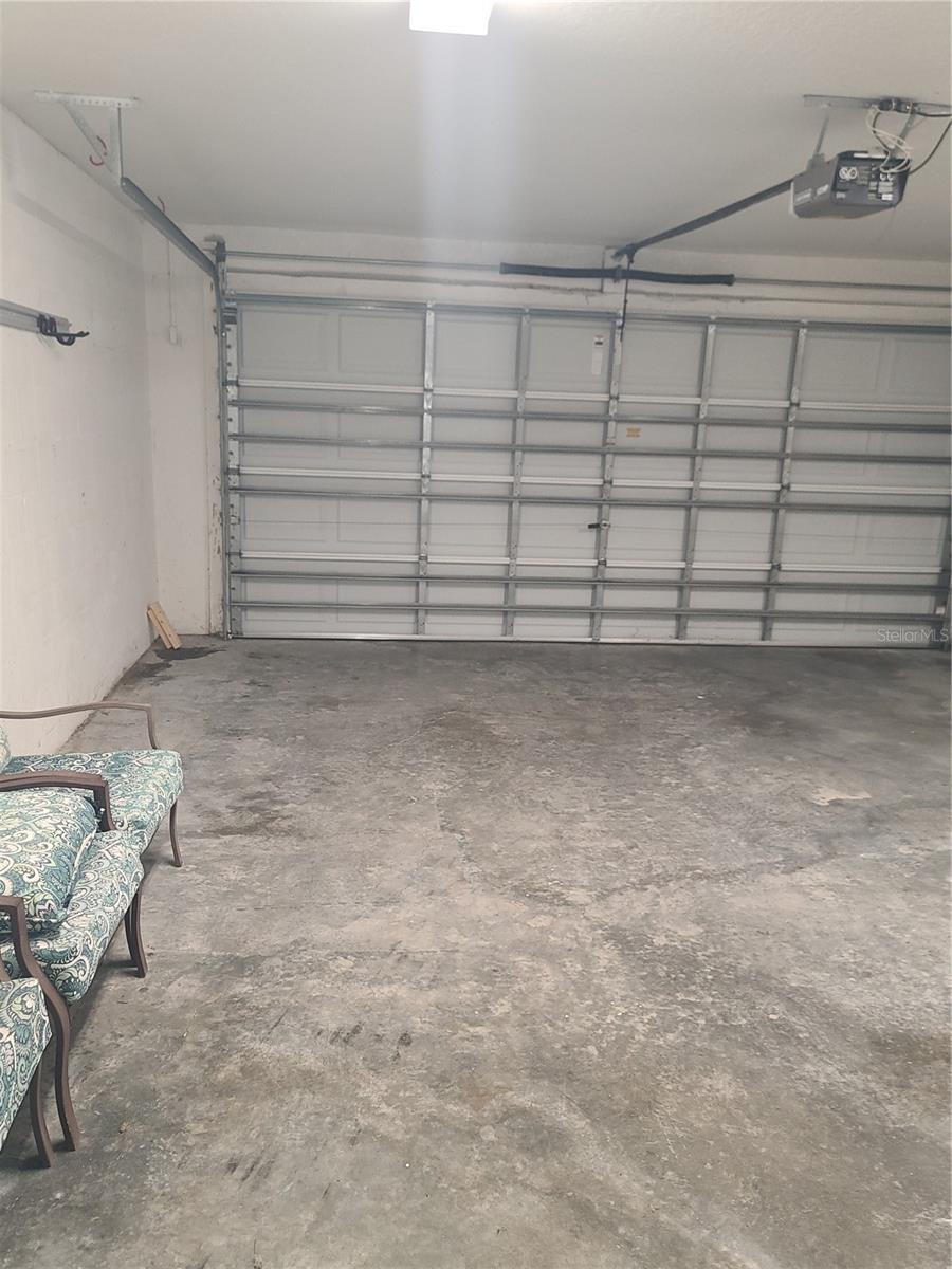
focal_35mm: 25
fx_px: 917
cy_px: 634
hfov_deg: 54.9
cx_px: 476
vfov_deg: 69.4
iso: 125
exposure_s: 1/17
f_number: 1.8
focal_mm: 7
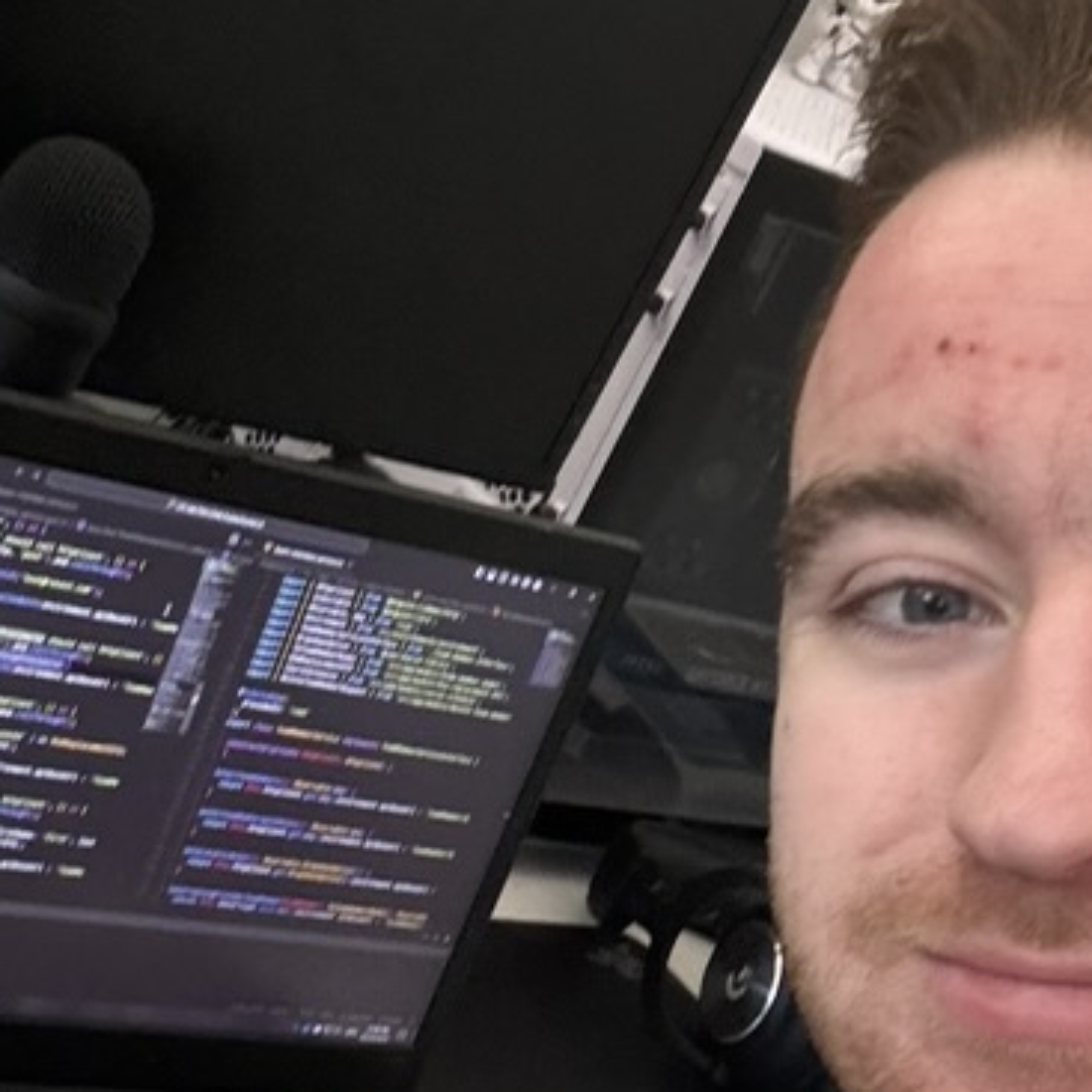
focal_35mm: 74
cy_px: 753
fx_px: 2641
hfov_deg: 23.3
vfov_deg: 23.2
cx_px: 613
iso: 400
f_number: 1.9
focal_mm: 2.69
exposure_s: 1/32
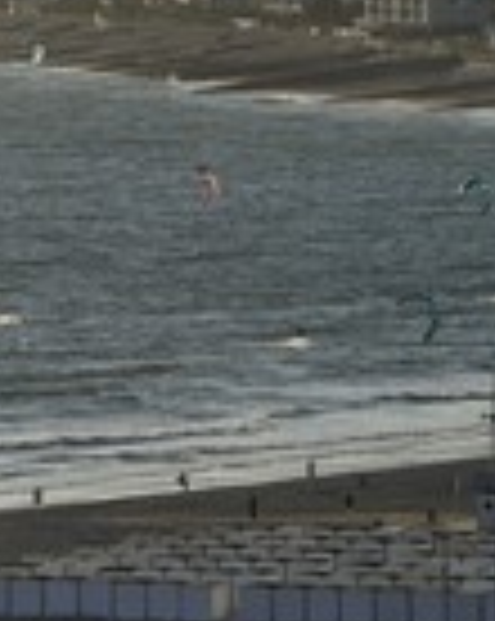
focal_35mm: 501
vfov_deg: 3.9
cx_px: 117
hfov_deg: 3.1
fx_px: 9195
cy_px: 274
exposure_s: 1/500
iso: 200
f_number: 11
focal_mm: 175
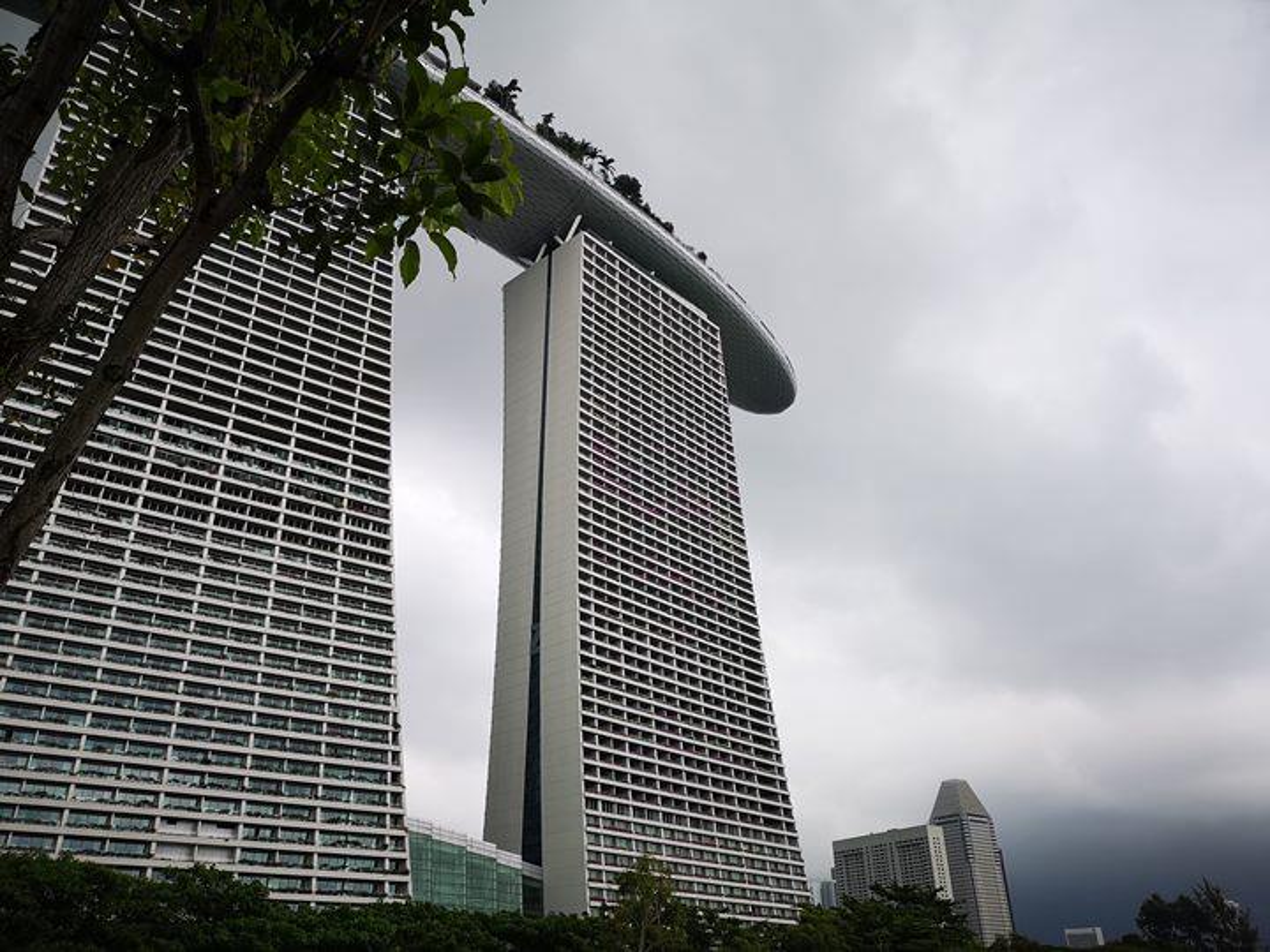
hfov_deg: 65.3
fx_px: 991
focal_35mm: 27
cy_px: 476
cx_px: 635
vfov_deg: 51.4
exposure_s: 1/751
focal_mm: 3.95
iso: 50
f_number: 1.8
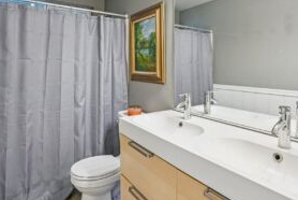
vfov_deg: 54.5
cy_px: 73
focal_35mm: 23
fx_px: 191
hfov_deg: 76.0
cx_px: 157
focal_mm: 16
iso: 400
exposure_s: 1/5
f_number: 8
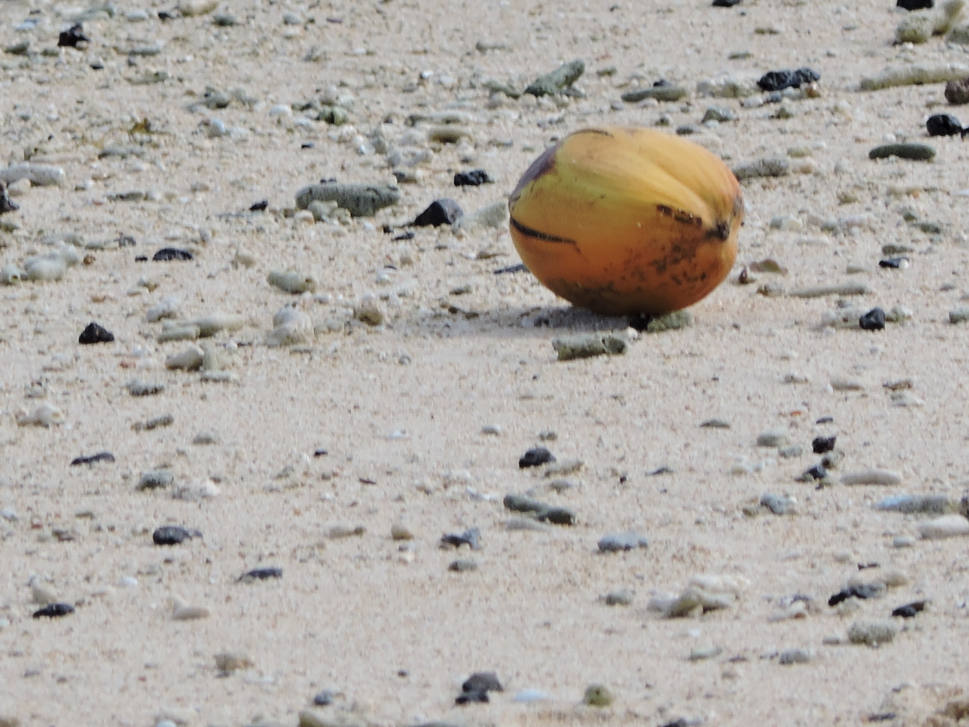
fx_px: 42580
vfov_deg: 1.0
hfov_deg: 1.3
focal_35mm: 1521
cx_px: 289
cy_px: 17
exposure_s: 1/400
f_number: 5
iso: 110
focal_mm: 124.9
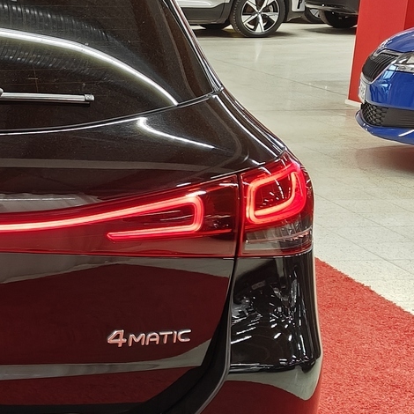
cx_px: -176
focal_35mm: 84
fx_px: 1137
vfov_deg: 20.5
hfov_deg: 18.6
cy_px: 292
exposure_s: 1/60
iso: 125
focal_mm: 5.59
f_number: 1.8
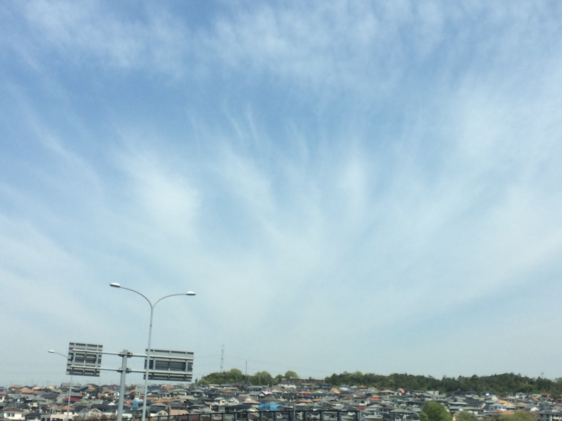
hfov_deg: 37.5
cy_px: 191
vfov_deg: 28.5
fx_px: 828
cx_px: 309
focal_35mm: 51
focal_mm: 4.15
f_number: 2.2
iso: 32
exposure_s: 1/2564
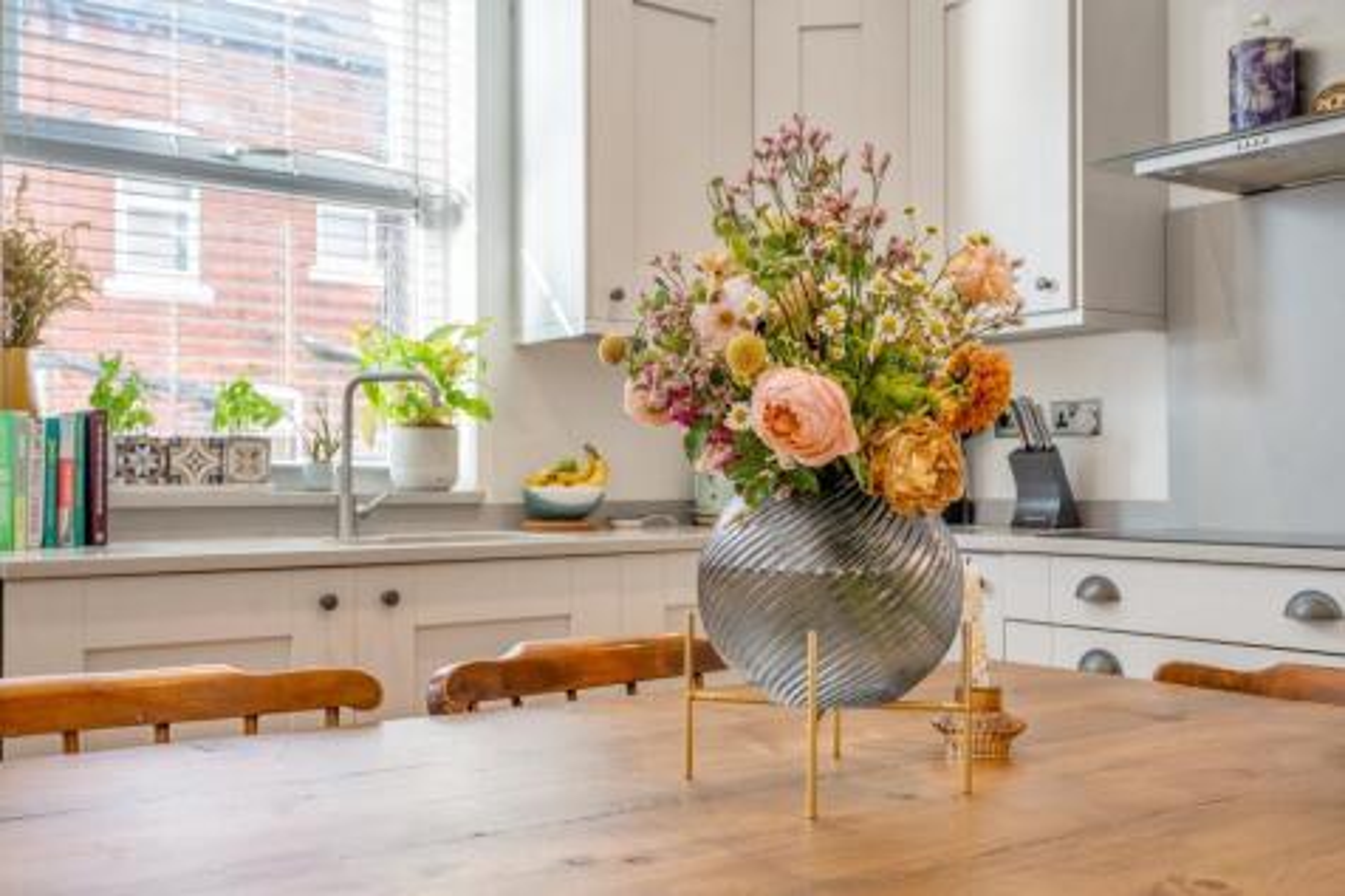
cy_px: 448
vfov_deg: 36.8
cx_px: 672
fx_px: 1344
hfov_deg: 53.1
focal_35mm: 36
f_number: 8
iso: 100
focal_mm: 24
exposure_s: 1/4
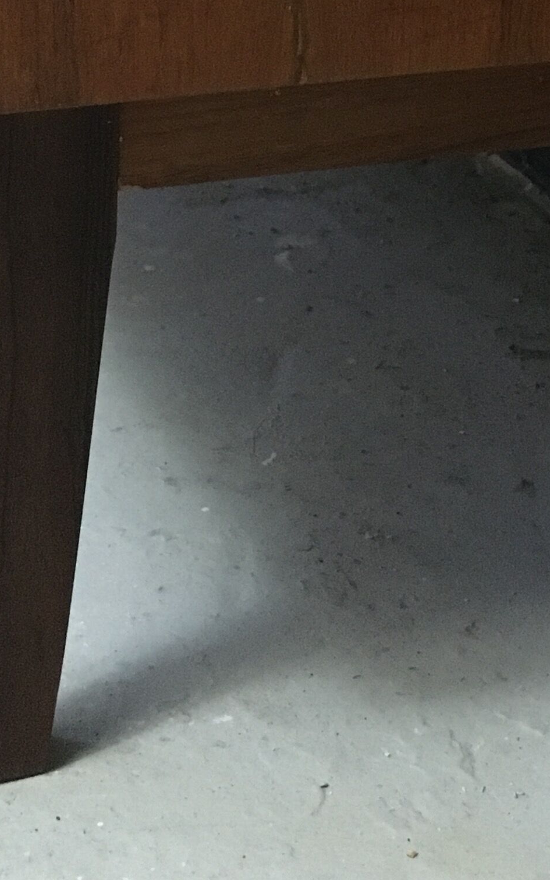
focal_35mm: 82
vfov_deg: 22.9
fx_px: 1967
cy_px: -208
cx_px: 449
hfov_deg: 15.8
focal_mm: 4.15
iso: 500
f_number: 2.2
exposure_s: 1/17
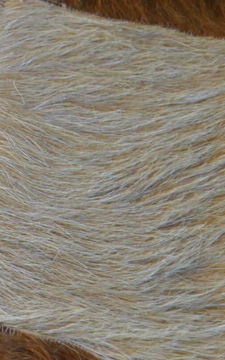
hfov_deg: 9.1
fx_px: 1354
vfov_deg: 15.1
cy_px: 247
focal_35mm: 138
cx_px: -175
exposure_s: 1/30
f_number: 4.8
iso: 500
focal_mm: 38
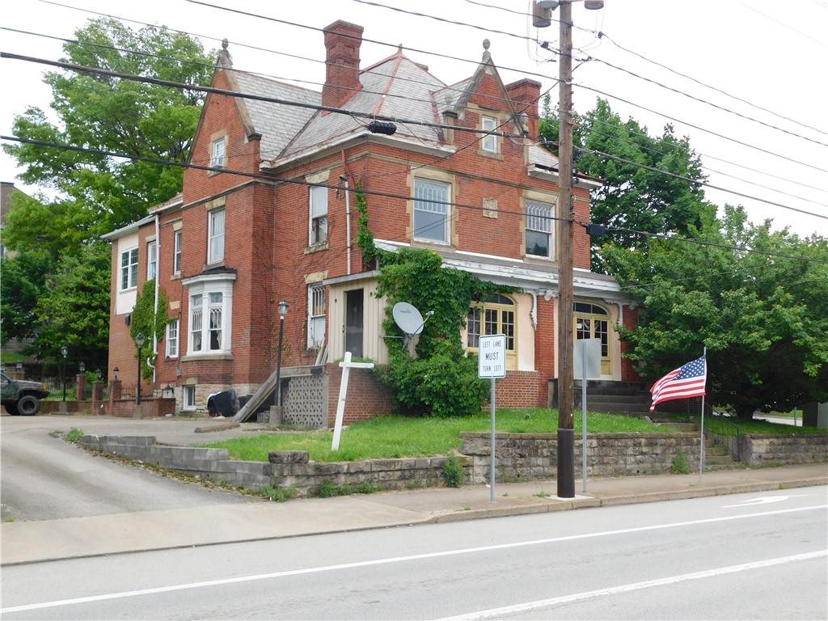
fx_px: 957
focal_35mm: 40
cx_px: 414
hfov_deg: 46.8
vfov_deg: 36.0
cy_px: 310
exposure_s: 1/320
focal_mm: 7.1
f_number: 3.6
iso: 125
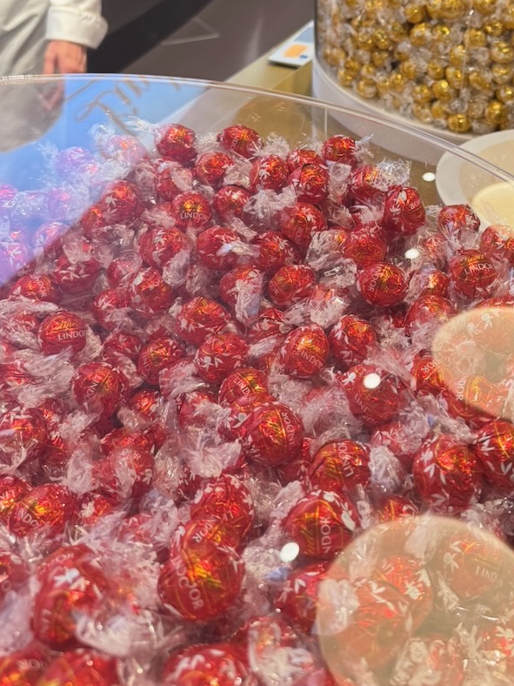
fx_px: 772
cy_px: 197
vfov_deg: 46.6
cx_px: 383
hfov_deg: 36.0
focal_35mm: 39
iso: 200
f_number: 1.78
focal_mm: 6.76
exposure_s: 1/89
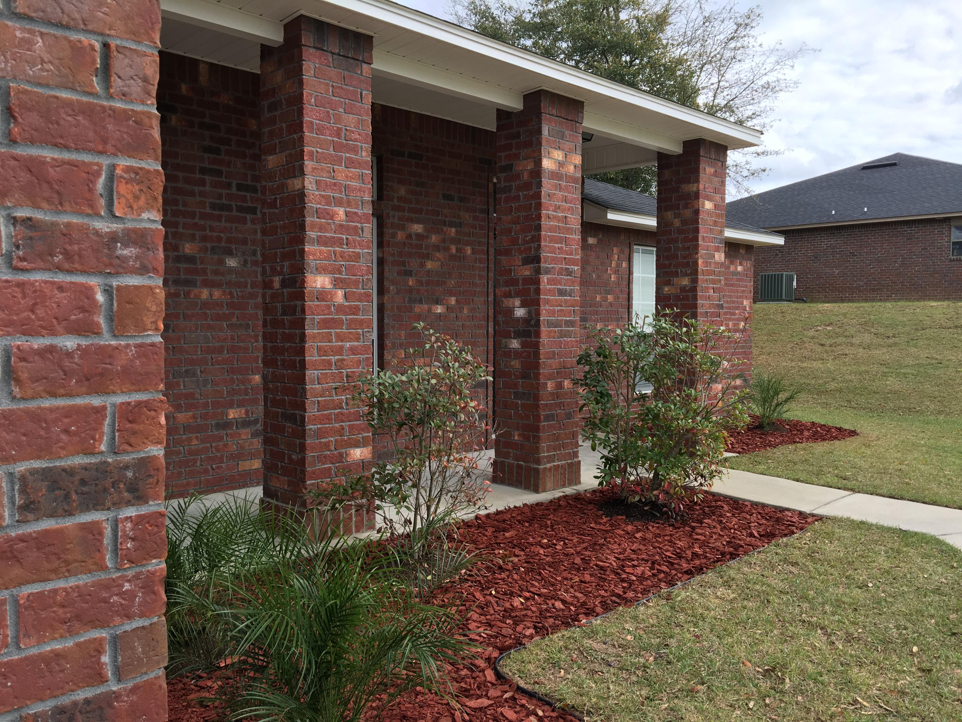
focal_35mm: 29
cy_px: 361
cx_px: 481
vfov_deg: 48.2
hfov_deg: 61.7
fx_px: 806
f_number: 2.2
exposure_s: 1/463
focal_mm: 4.15
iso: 25
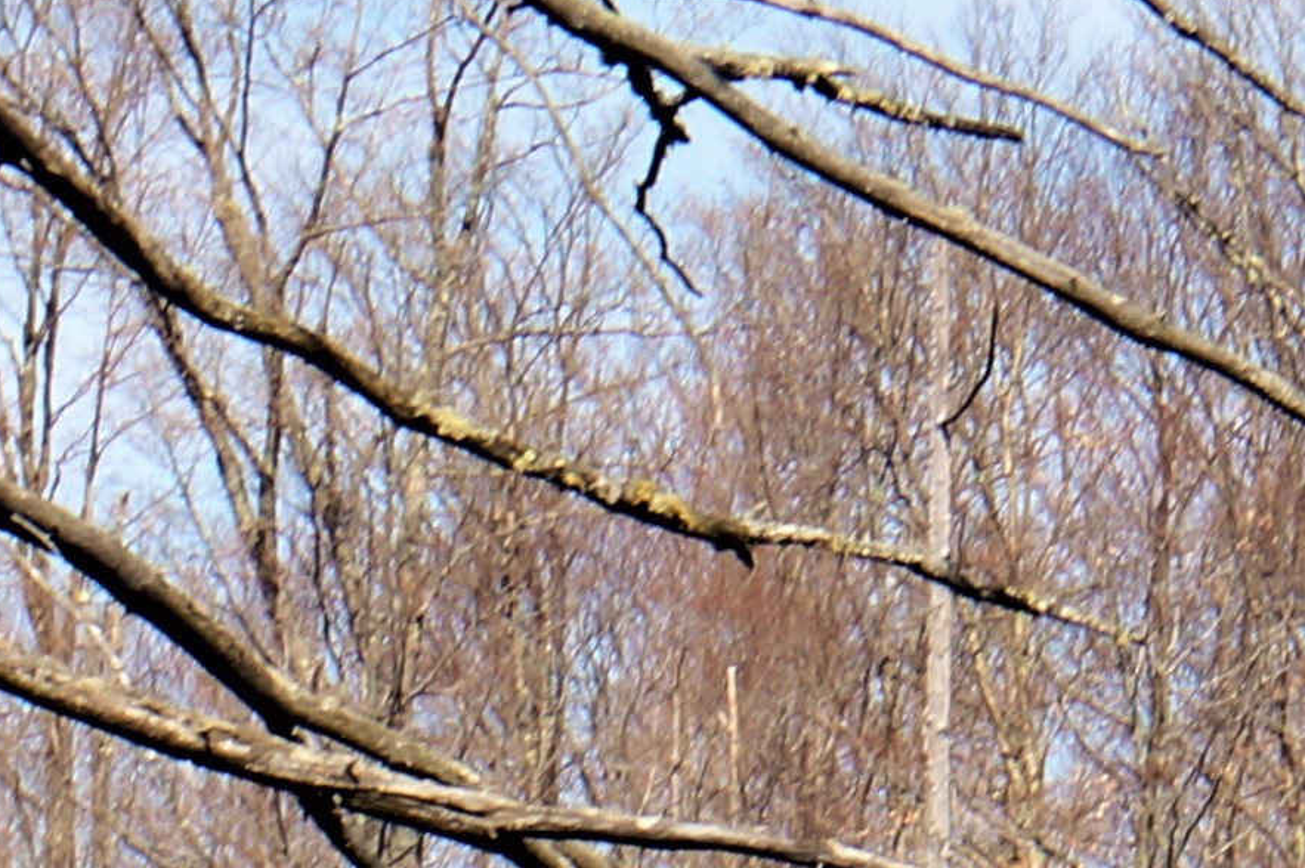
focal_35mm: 497
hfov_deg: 4.1
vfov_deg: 2.7
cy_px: 2515
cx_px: 2479
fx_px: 18000
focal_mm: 55
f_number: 13
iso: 100
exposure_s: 1/100
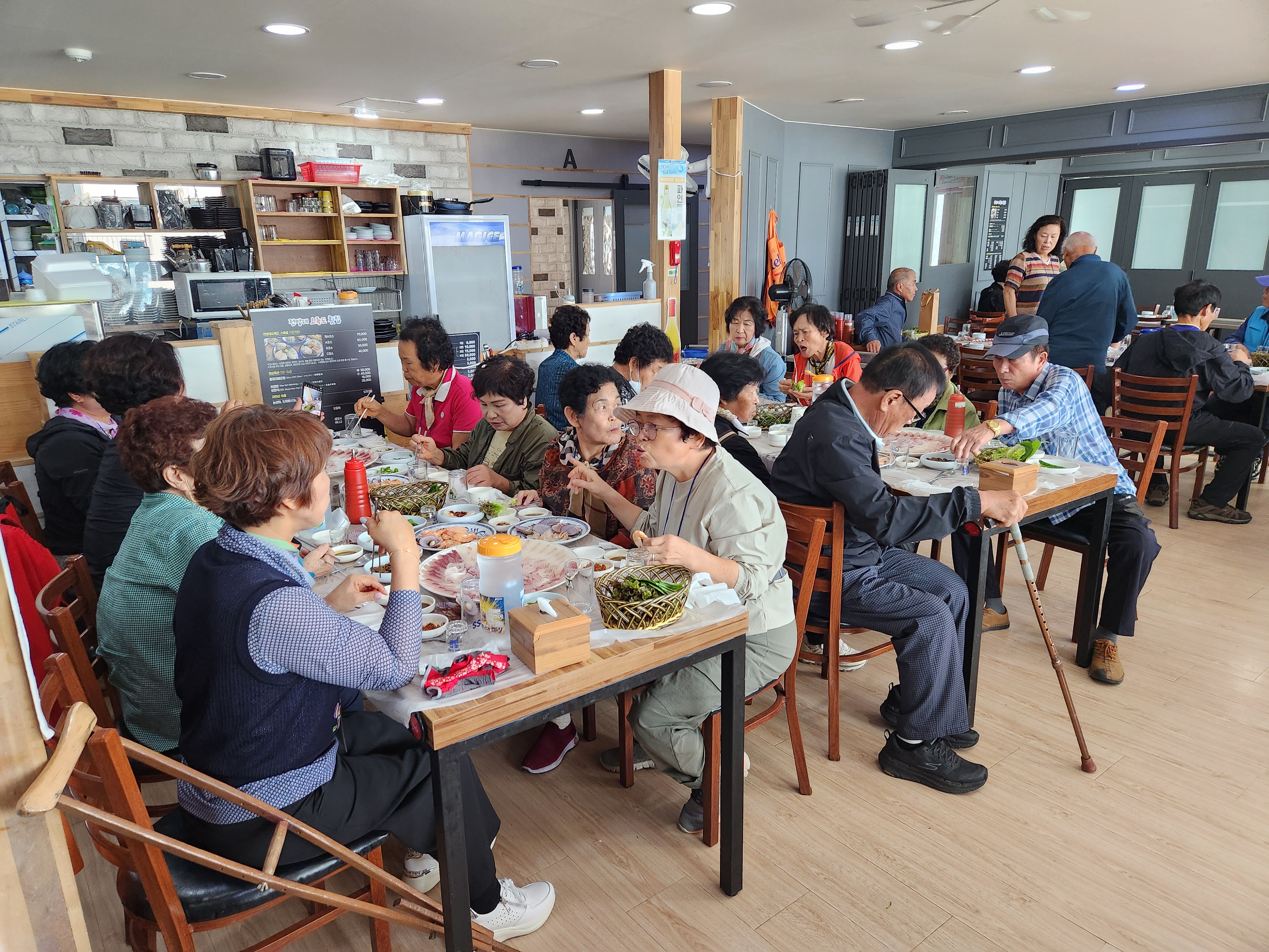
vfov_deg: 58.9
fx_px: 843
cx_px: 634
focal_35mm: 23
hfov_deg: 73.9
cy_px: 476
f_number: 1.8
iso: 250
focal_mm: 5.4
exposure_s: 1/120
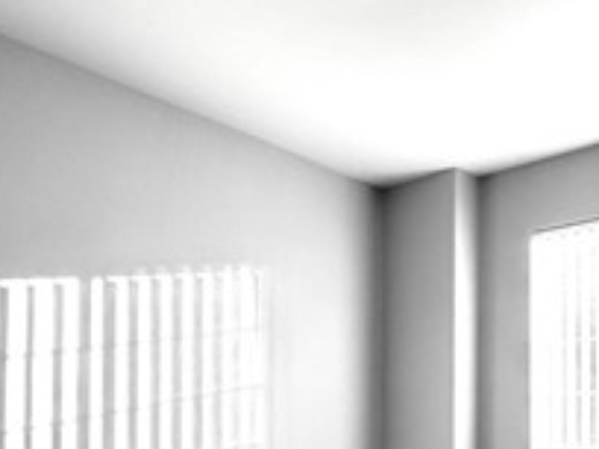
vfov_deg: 30.8
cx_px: 311
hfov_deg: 42.9
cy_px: 434
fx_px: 761
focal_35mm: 44
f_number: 2.2
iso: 40
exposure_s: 1/131
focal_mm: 2.22
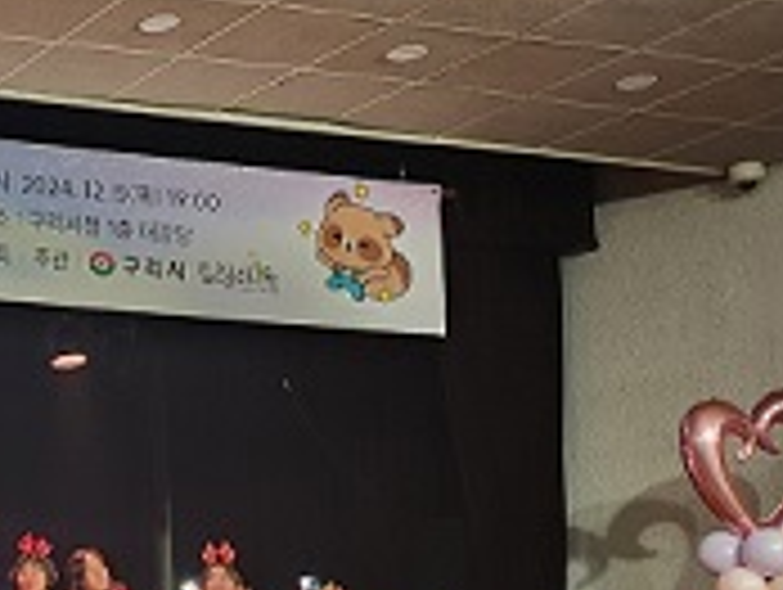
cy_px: 435
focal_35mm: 82
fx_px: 1857
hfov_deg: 20.1
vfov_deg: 17.9
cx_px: -430
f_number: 1.8
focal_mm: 5
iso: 320
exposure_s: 1/120
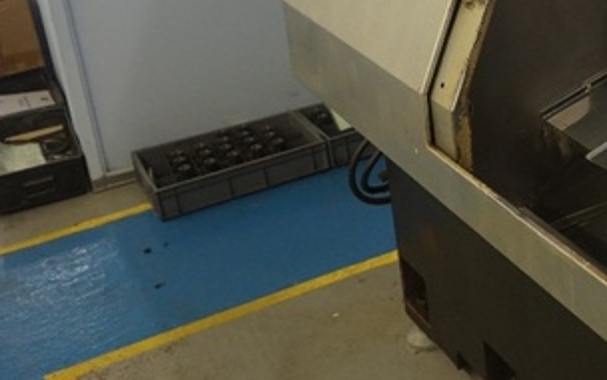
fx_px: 959
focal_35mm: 58
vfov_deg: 21.8
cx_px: 649
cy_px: 34
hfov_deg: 31.6
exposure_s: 1/160
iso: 1000
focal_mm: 16
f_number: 4
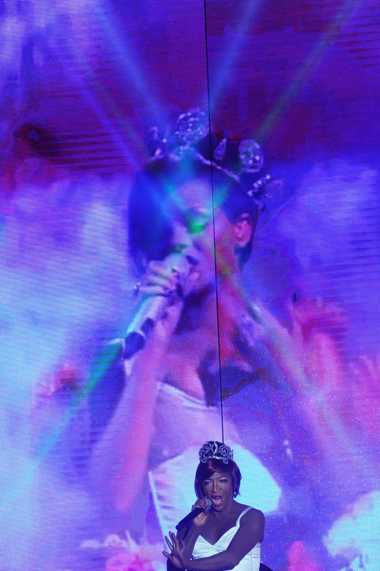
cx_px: 191
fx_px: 4471
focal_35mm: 282
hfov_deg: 4.9
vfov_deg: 7.3
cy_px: 389
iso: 800
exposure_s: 1/320
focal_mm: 200
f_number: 4
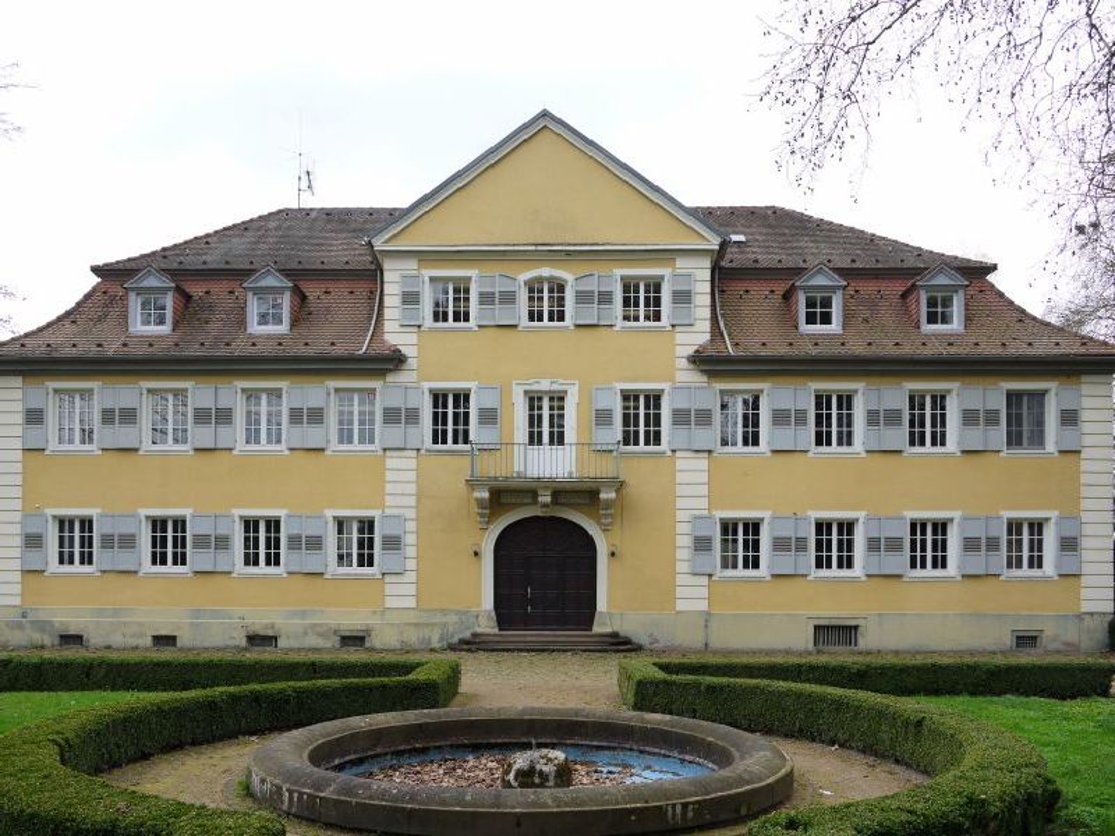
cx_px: 558
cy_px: 418
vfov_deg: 49.7
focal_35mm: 28
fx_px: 902
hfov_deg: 63.4
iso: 100
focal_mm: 14
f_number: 5
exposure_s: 1/250
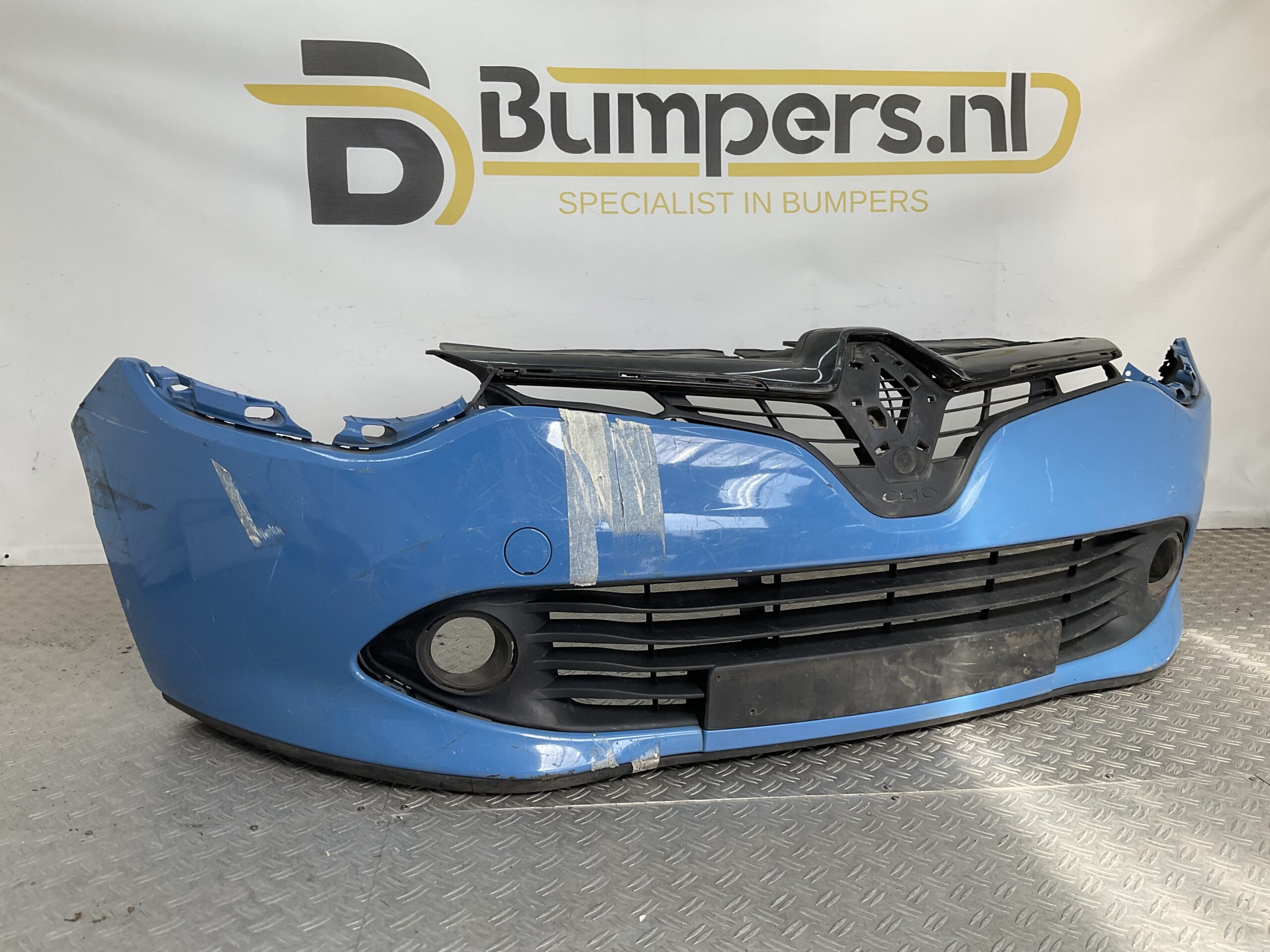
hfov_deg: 61.7
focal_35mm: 29
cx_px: 635
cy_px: 476
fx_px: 1064
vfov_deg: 48.2
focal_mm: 3
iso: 16
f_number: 1.8
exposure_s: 1/223
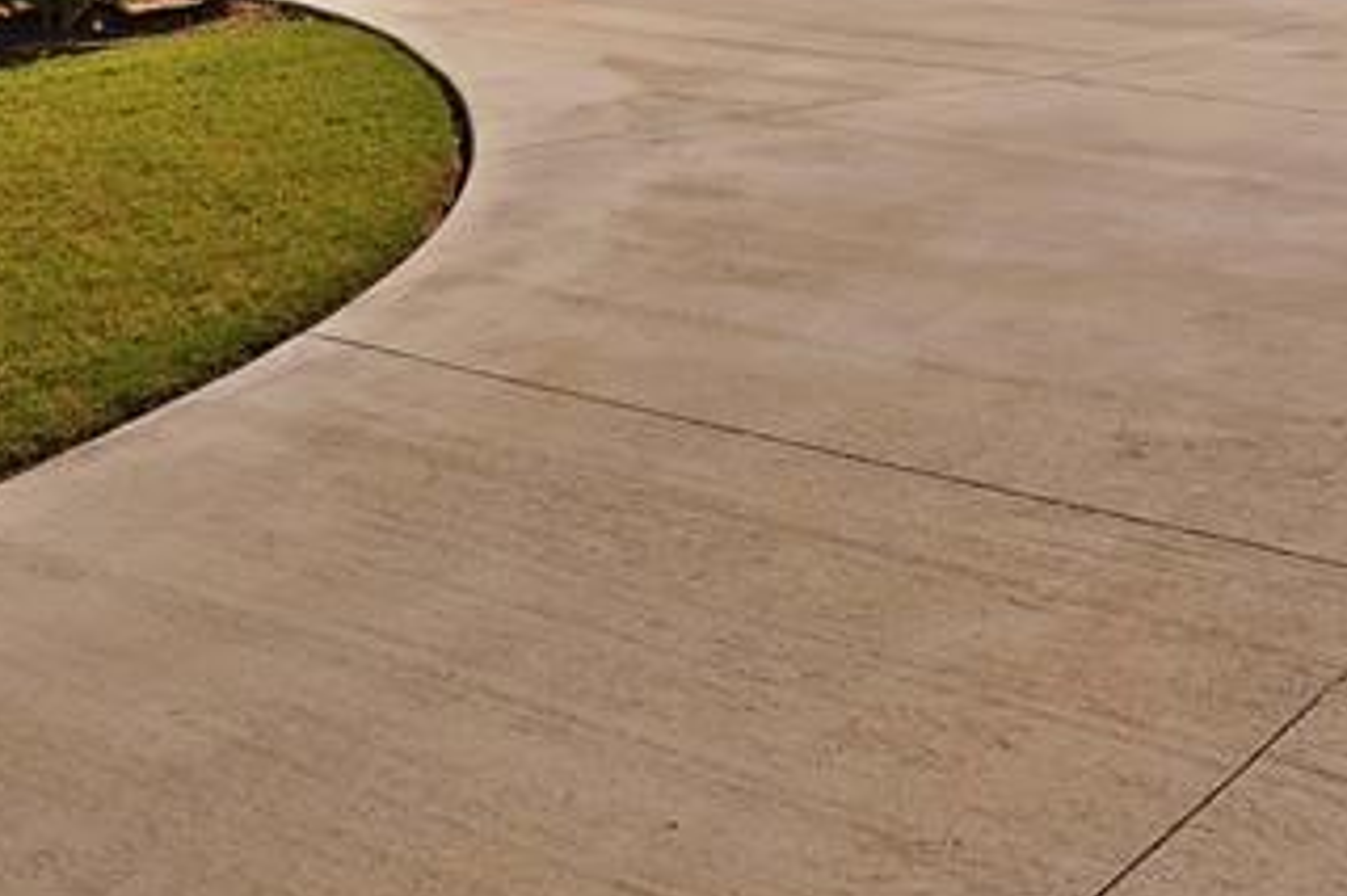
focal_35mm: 64
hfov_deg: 30.2
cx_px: 1183
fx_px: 2393
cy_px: -242
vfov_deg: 19.7
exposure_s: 1/400
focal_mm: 20
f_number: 9
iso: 640
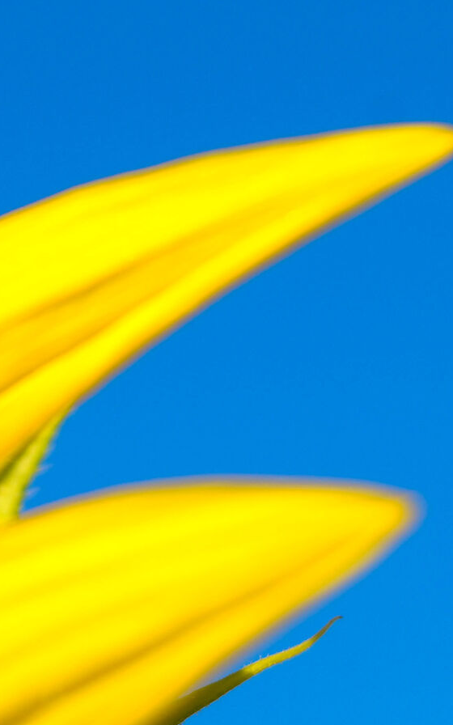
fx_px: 5649
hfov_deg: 4.6
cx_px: 82
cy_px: 325
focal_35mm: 286
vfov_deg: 7.3
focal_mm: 70
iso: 100
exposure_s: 1/500
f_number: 5
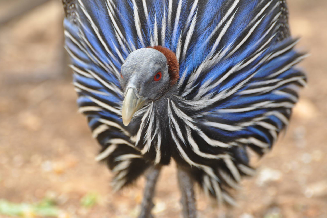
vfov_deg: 3.8
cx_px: 163
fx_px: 3289
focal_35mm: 362
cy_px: 109
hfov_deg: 5.7
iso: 500
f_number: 5.3
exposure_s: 1/125
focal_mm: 240
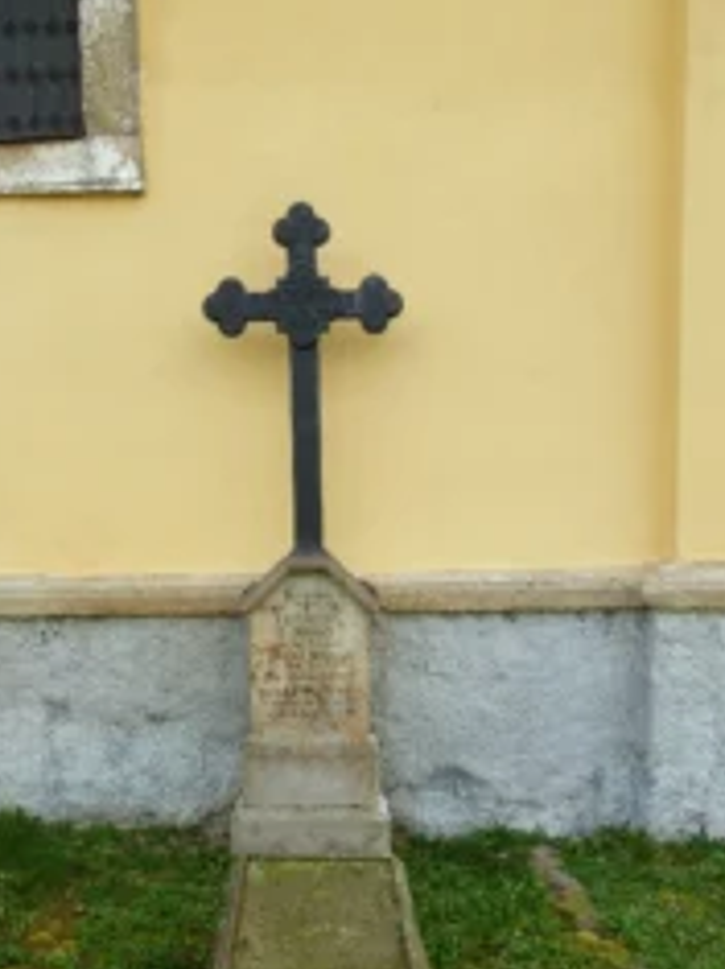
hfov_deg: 39.5
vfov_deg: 49.9
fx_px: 1006
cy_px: 689
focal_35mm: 36
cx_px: 313
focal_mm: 4.3
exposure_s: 1/100
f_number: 3.3
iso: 100
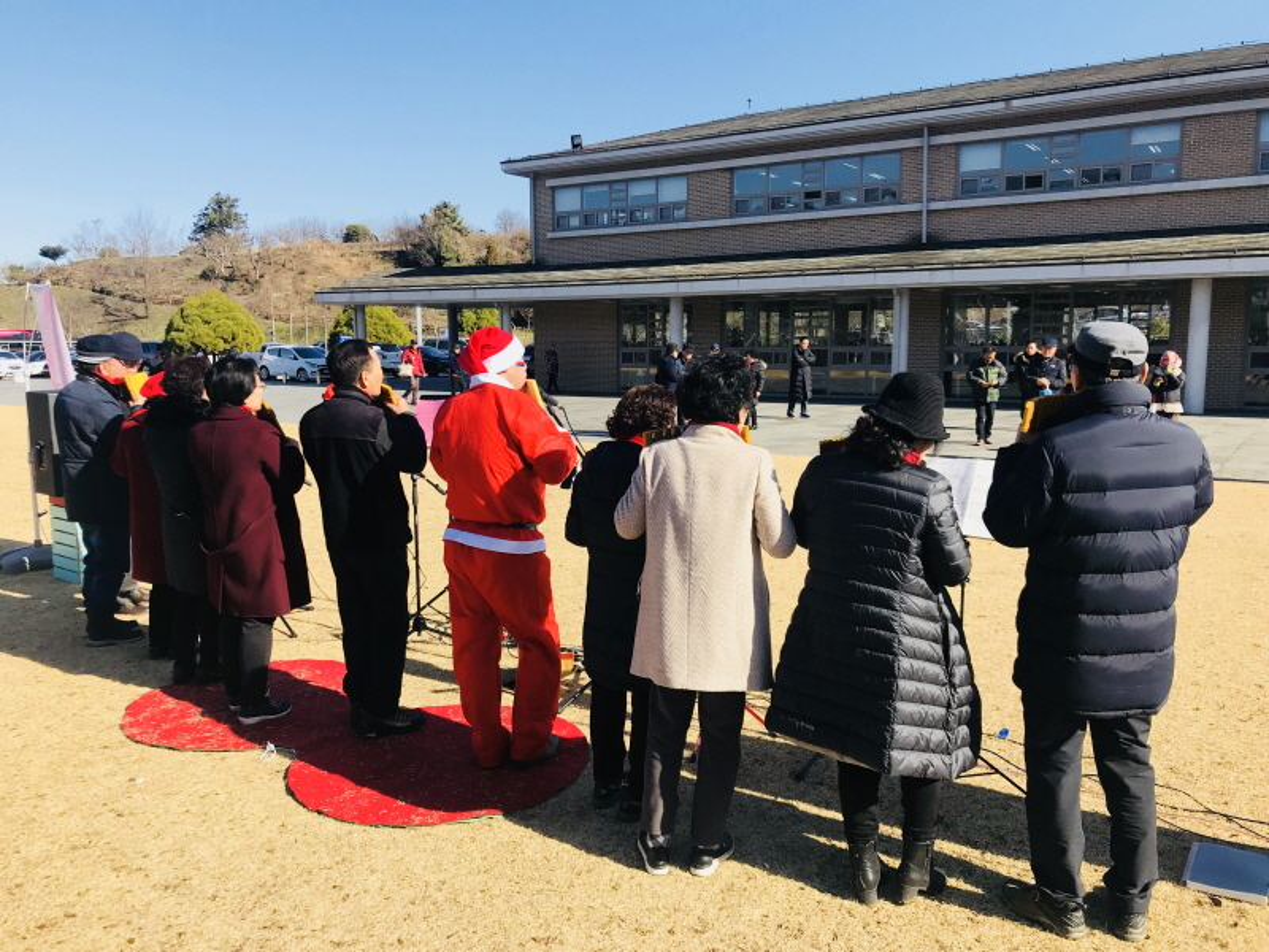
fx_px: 1026
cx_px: 634
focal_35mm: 28
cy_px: 476
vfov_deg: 49.7
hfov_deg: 63.4
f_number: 1.8
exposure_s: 1/1597
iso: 20
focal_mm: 3.99
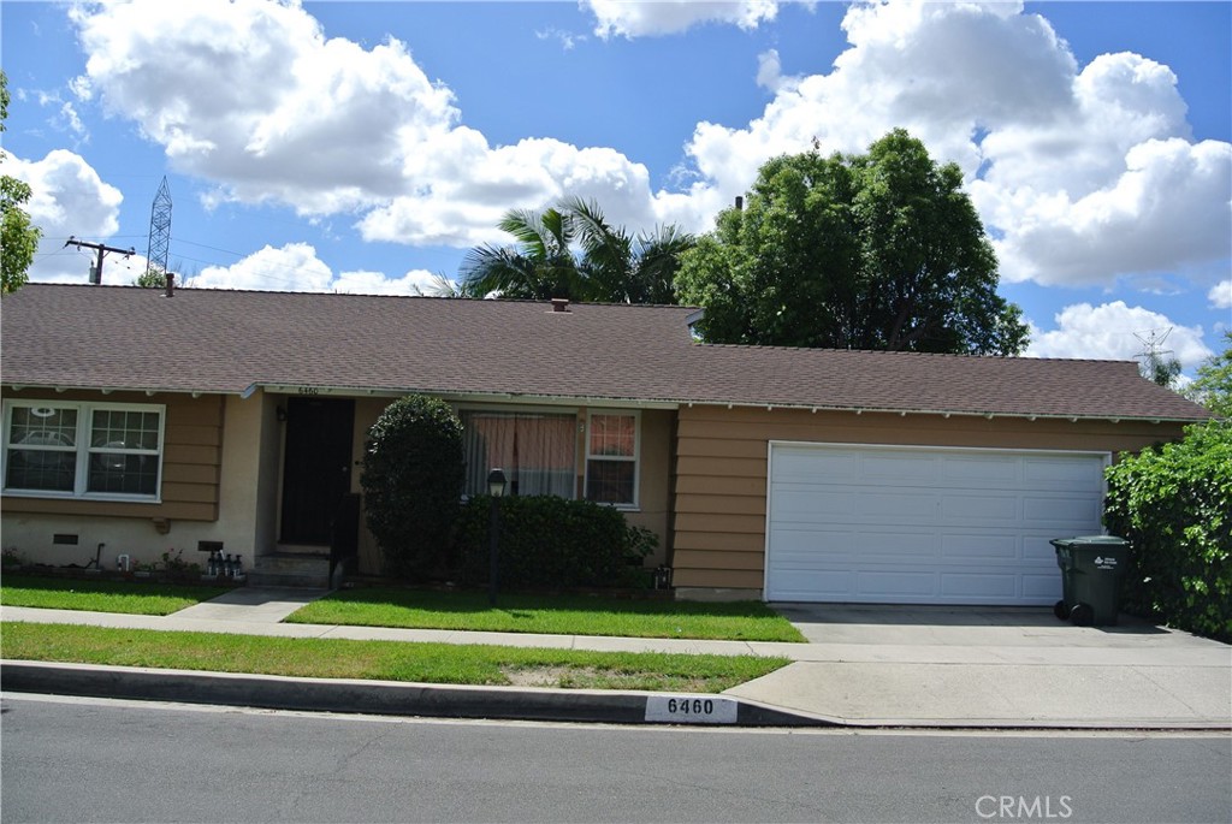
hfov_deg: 63.6
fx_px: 993
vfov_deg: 45.1
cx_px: 616
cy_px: 412
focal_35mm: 29
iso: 100
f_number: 5
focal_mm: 11
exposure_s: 1/1000
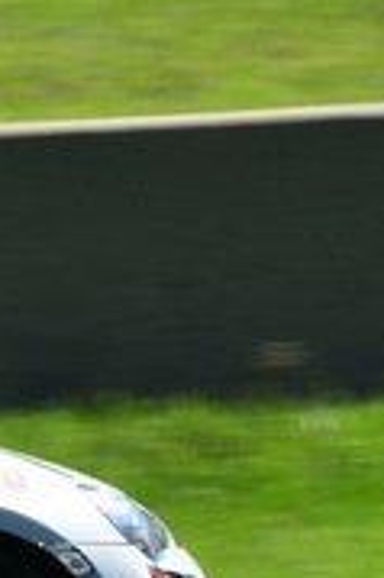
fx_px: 21496
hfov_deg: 1.0
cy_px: 320
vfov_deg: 1.5
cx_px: -833
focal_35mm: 1341
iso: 200
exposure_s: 1/250
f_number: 11
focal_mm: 200
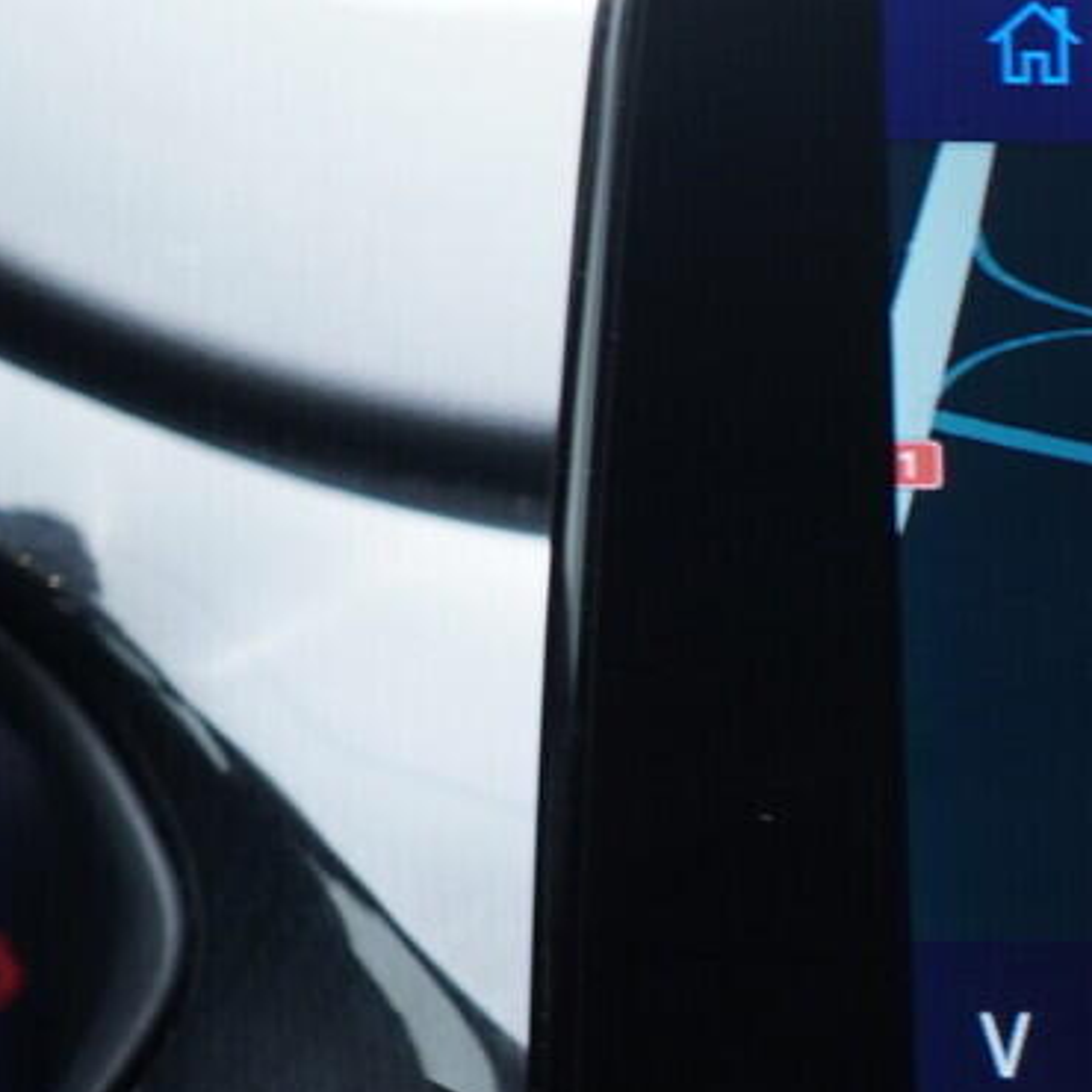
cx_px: 2042
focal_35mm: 119
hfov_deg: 13.1
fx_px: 4247
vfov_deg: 14.4
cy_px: 1060
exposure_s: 1/40
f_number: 2.8
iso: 250
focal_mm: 24
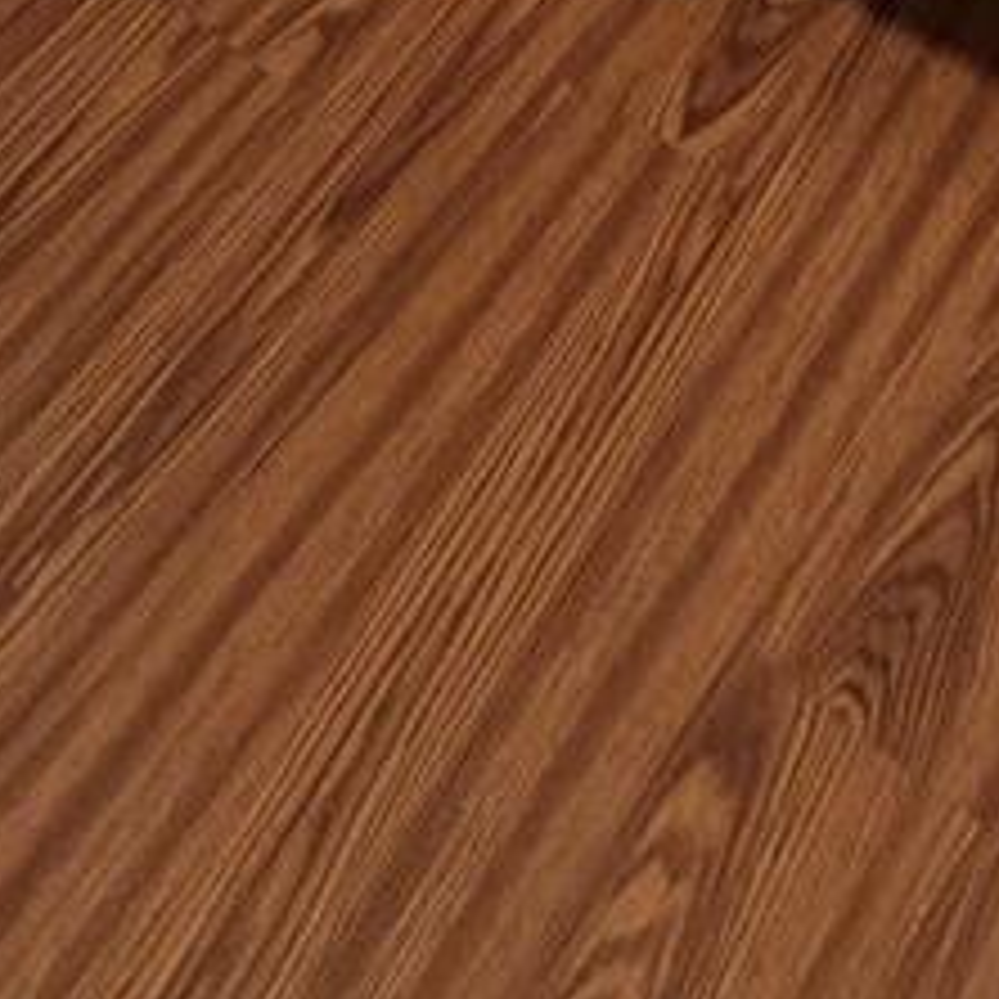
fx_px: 2188
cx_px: 1125
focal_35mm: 67
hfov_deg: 23.9
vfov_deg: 13.6
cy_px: -1616
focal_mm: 2.22
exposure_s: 1/60
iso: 250
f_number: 2.2
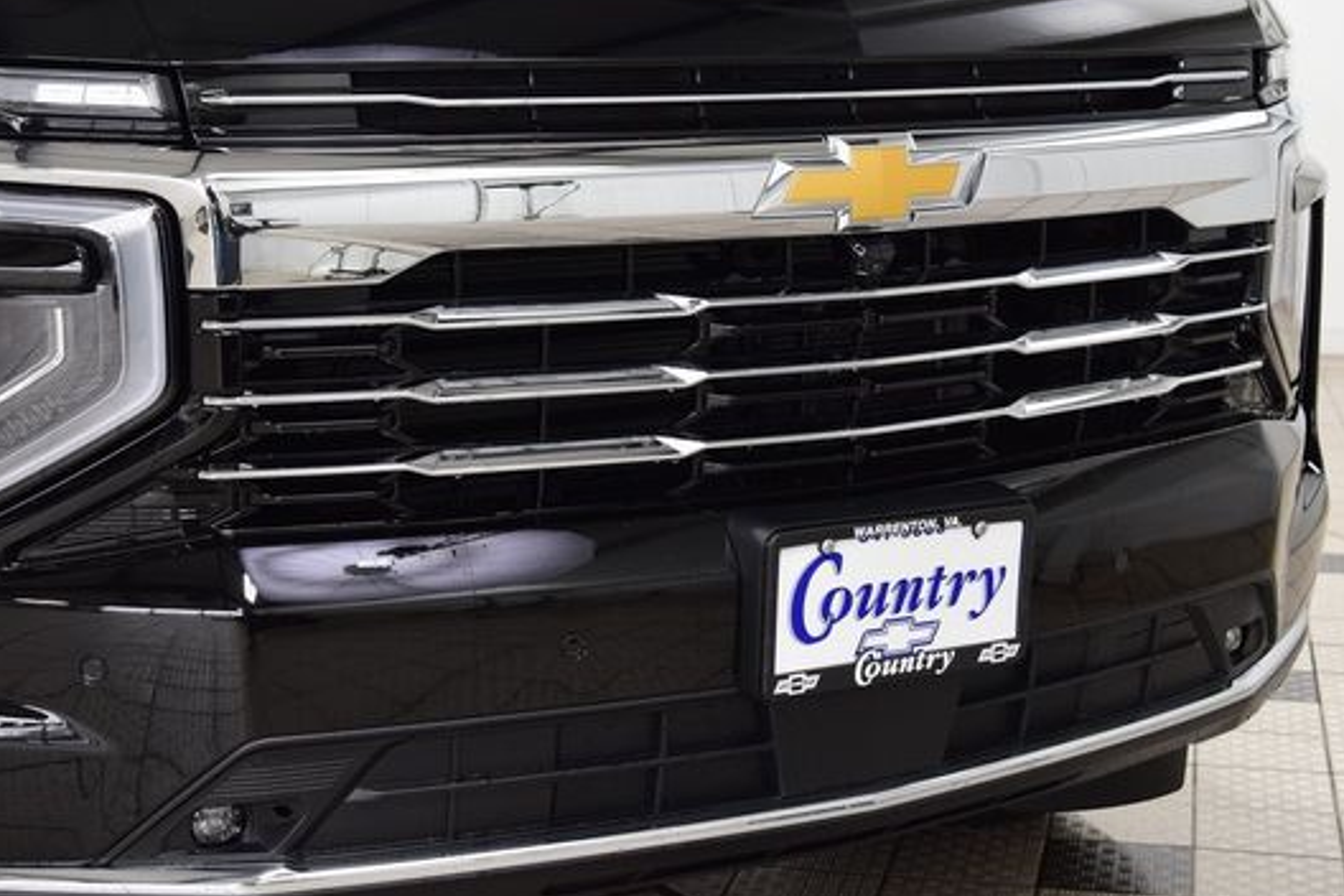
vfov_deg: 21.4
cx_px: 557
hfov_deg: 31.5
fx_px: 2374
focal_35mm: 64
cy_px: 439
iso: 640
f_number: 6.3
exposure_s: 1/15
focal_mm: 35
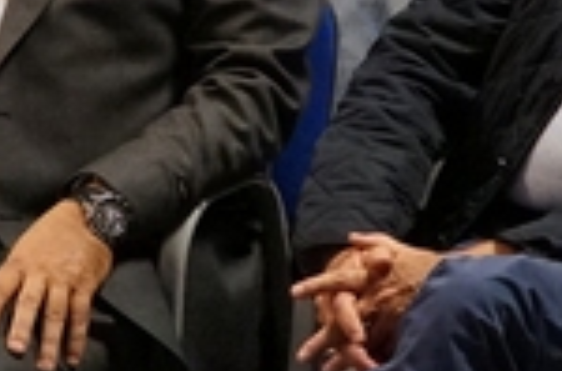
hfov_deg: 8.9
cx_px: 259
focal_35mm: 233
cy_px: -105
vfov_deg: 5.8
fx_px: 3621
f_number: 4
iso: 6400
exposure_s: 1/160
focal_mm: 29
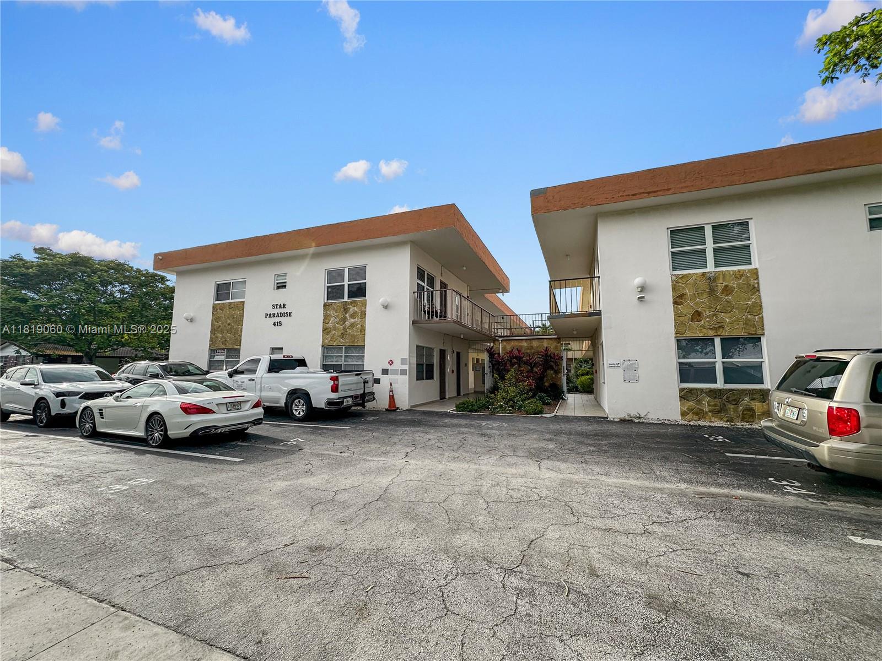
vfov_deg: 85.7
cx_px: 441
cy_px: 330
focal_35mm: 14
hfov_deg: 102.1
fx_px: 357
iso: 40
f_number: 2.2
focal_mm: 2.22
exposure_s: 1/1250
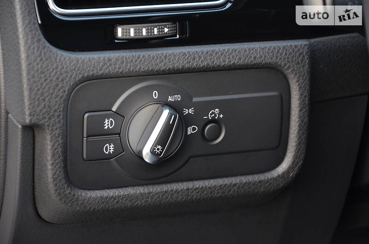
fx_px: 1611
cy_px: 122
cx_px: 184
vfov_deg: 8.7
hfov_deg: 13.1
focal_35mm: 158
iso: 800
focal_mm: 105
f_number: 5.6
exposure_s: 1/40
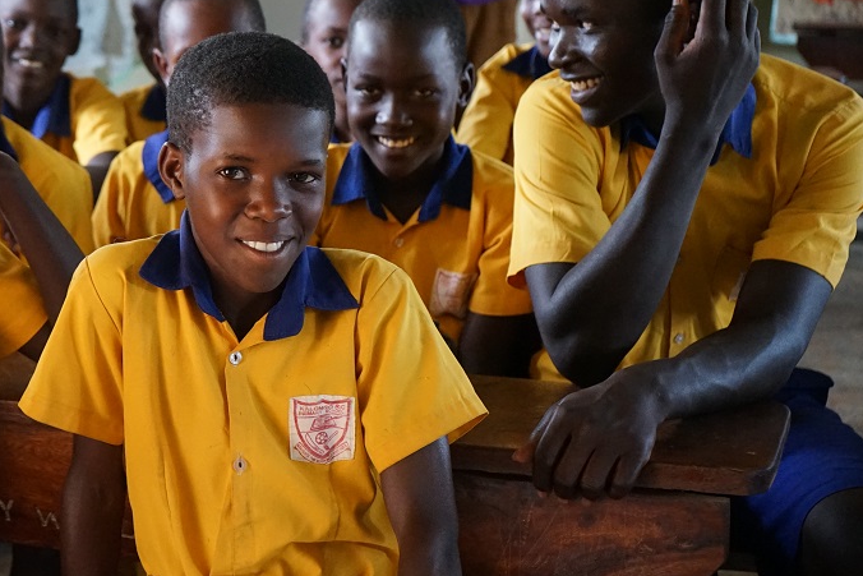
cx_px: 229
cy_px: 248
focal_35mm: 71
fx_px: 1702
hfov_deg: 28.1
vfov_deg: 19.2
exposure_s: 1/160
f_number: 5
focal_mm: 48
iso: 5000
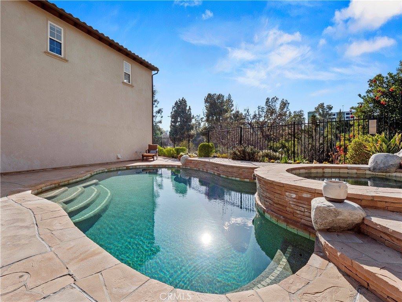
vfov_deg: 78.1
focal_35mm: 16
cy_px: 151
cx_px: 201
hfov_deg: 94.5
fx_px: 186
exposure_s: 1/160
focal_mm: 8
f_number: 8
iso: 200
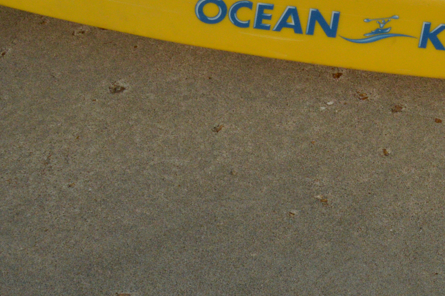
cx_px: 659
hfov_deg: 14.3
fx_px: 1655
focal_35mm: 134
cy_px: 21
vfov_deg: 10.2
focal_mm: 30
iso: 800
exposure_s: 1/1000
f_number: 16
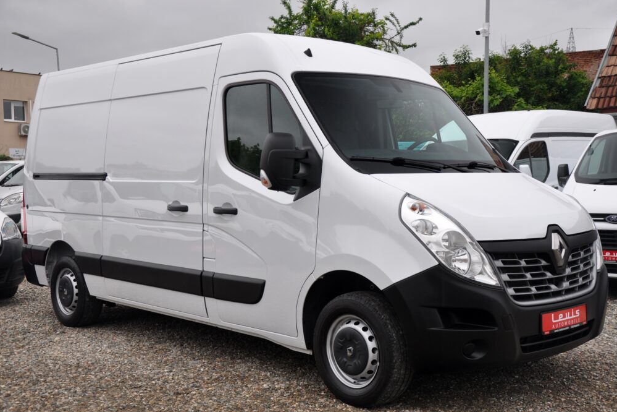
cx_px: 315
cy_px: 205
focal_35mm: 43
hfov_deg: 45.4
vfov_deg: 31.2
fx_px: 737
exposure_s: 1/200
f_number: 7.1
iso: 500
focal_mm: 28
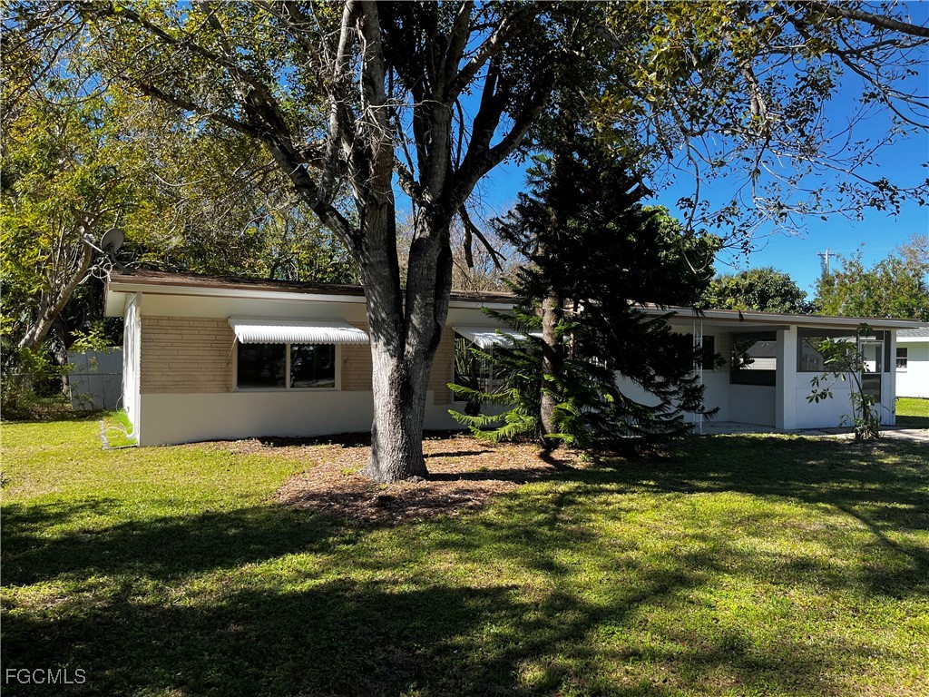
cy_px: 348
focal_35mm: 26
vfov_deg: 53.1
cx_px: 464
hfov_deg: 67.3
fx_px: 698
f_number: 1.6
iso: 50
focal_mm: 5.1
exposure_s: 1/1106
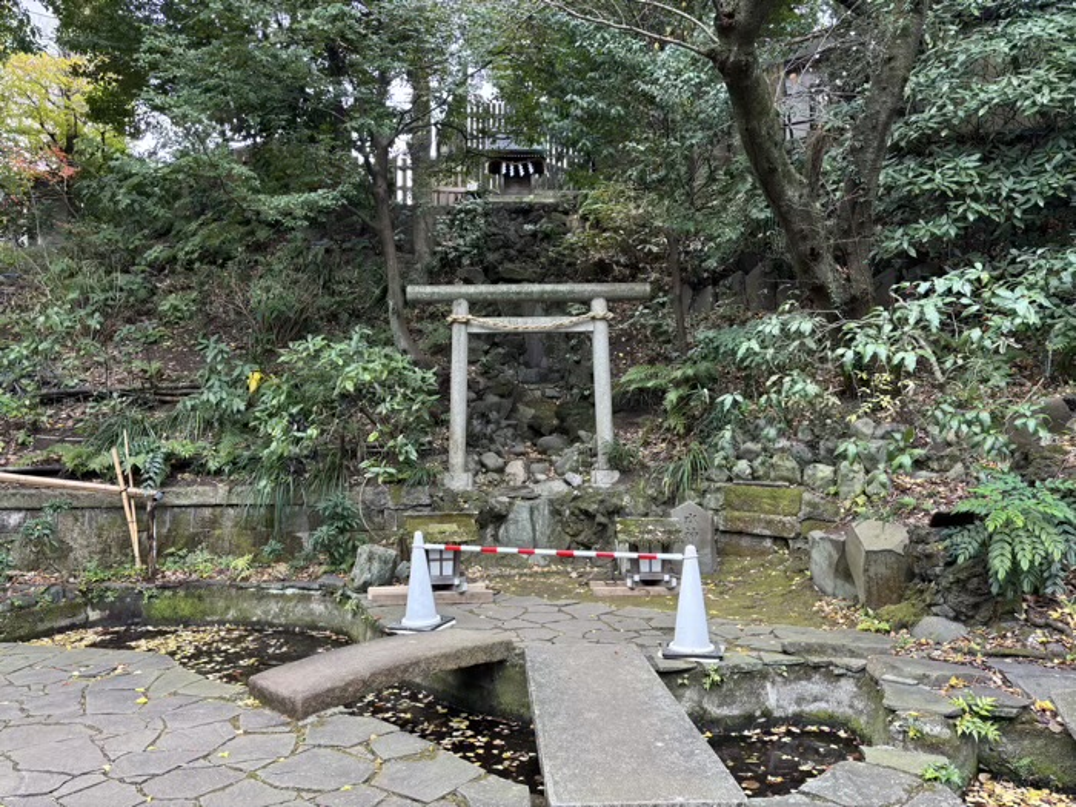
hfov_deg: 67.3
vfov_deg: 53.1
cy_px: 404
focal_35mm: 26
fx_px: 808
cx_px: 538
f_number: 1.6
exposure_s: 1/121
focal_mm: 5.96
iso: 40
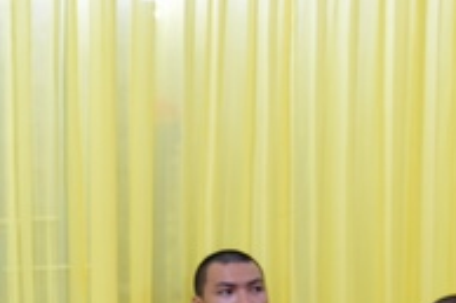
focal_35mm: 161
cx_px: -193
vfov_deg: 8.4
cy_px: 392
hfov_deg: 12.3
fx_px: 2038
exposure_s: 1/30
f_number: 4.5
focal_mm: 48
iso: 1250
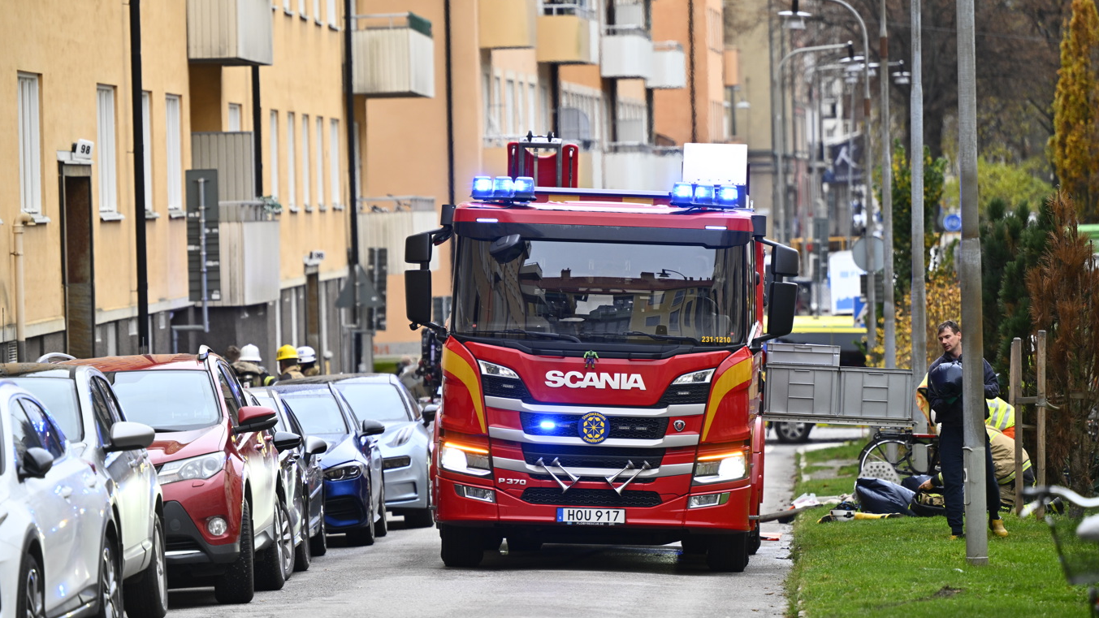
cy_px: 305
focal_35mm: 221
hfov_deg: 9.8
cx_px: 549
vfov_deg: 5.5
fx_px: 6440
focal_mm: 210
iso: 450
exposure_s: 1/250
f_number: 4
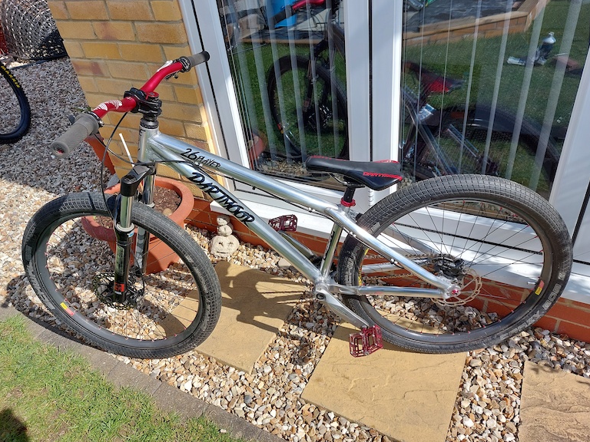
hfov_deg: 69.4
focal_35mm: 25
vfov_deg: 54.9
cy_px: 216
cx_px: 294
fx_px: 426
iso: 25
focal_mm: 5.23
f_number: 1.8
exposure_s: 1/866
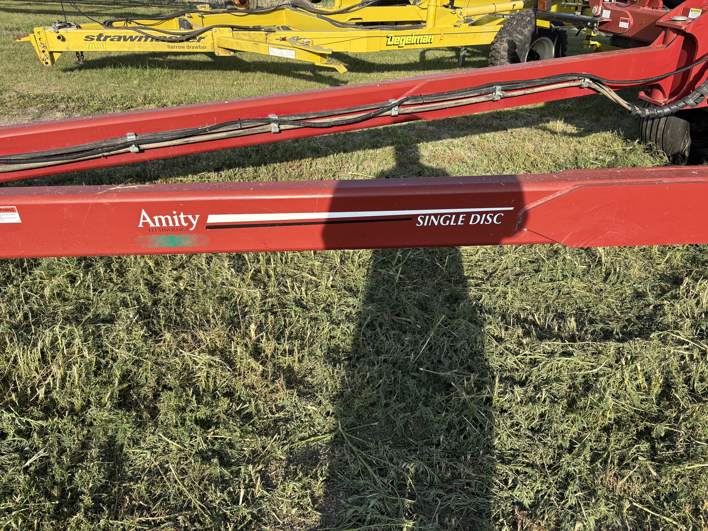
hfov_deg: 67.3
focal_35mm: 26
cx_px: 354
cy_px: 266
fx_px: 532
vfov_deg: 53.1
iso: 50
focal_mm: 5.96
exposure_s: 1/1364
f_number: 1.6
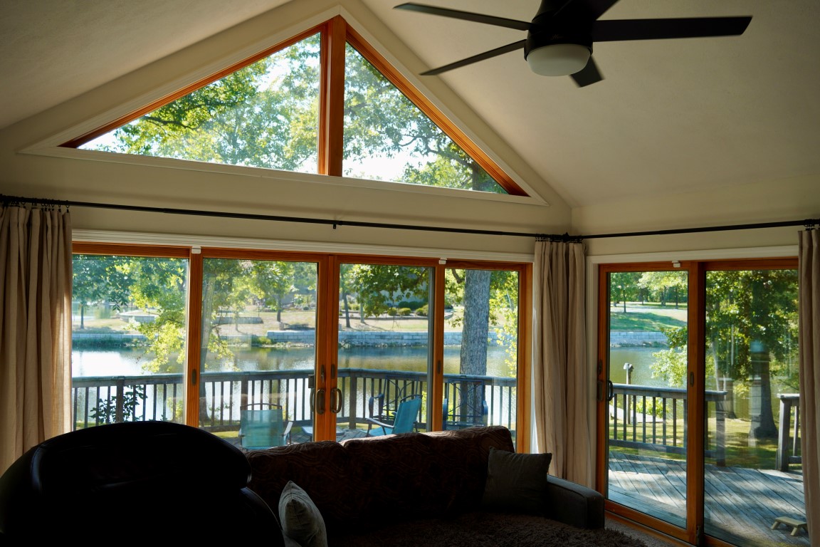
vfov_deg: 46.4
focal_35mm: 28
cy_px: 274
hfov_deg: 65.5
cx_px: 410
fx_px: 638
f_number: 4
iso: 100
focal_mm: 19
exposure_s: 1/160
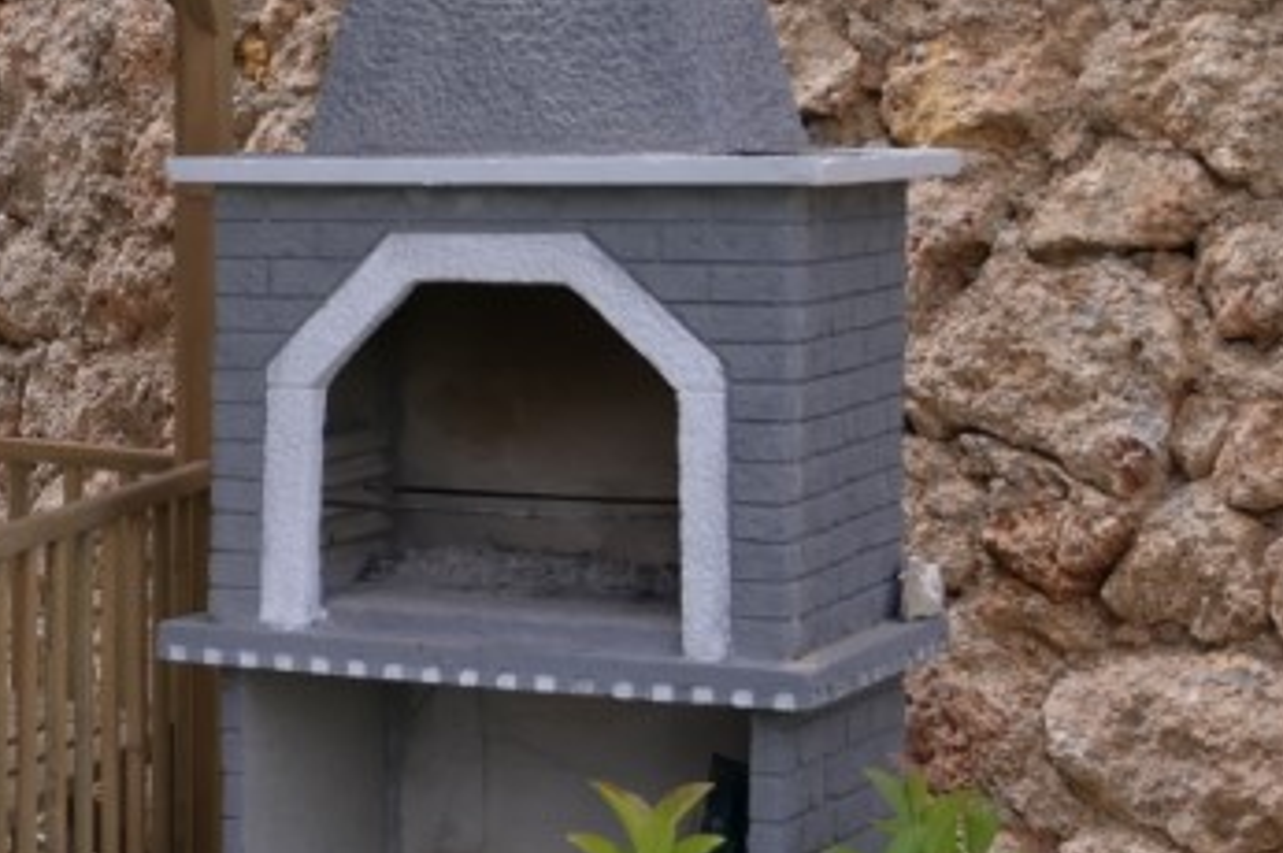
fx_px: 3976
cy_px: 219
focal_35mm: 112
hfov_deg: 17.1
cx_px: -464
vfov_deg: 12.2
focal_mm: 33.5
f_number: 4
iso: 200
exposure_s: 1/1000
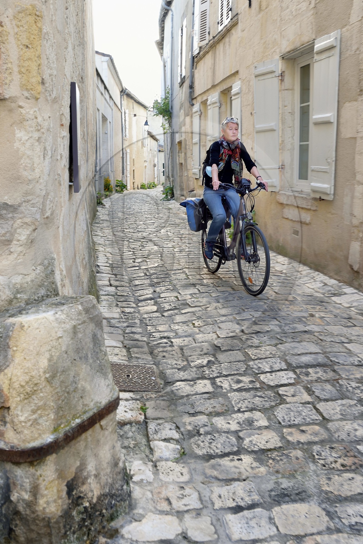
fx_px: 484
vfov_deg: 58.6
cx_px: 180
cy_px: 240
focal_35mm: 32
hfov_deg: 41.1
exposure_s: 1/50
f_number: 10
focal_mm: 28
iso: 800
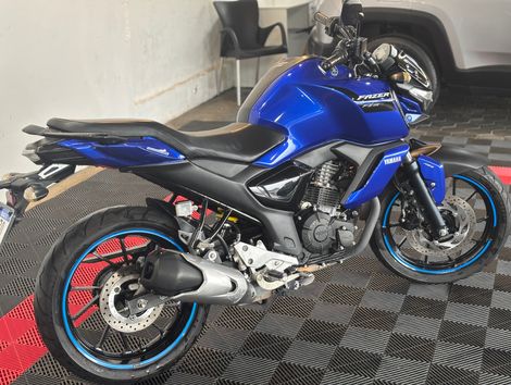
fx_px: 769
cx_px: 256
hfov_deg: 36.8
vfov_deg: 28.1
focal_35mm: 52
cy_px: 192
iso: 64
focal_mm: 5.96
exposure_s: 1/60
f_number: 1.6
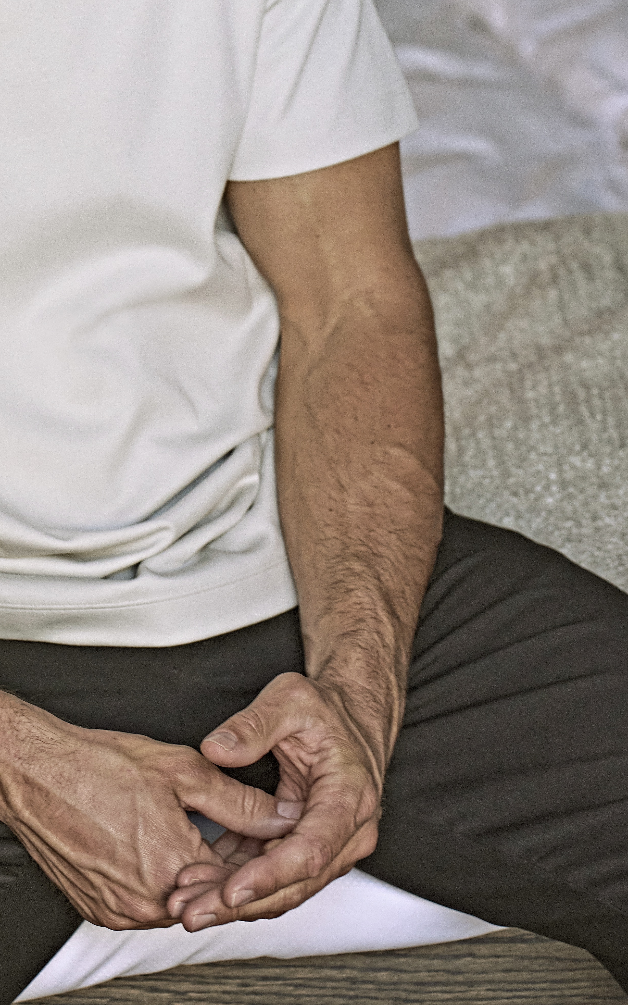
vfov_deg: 10.9
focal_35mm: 190
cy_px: -53
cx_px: 14
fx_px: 5203
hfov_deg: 6.9
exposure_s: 1/160
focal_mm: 85
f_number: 3.5
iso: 1000
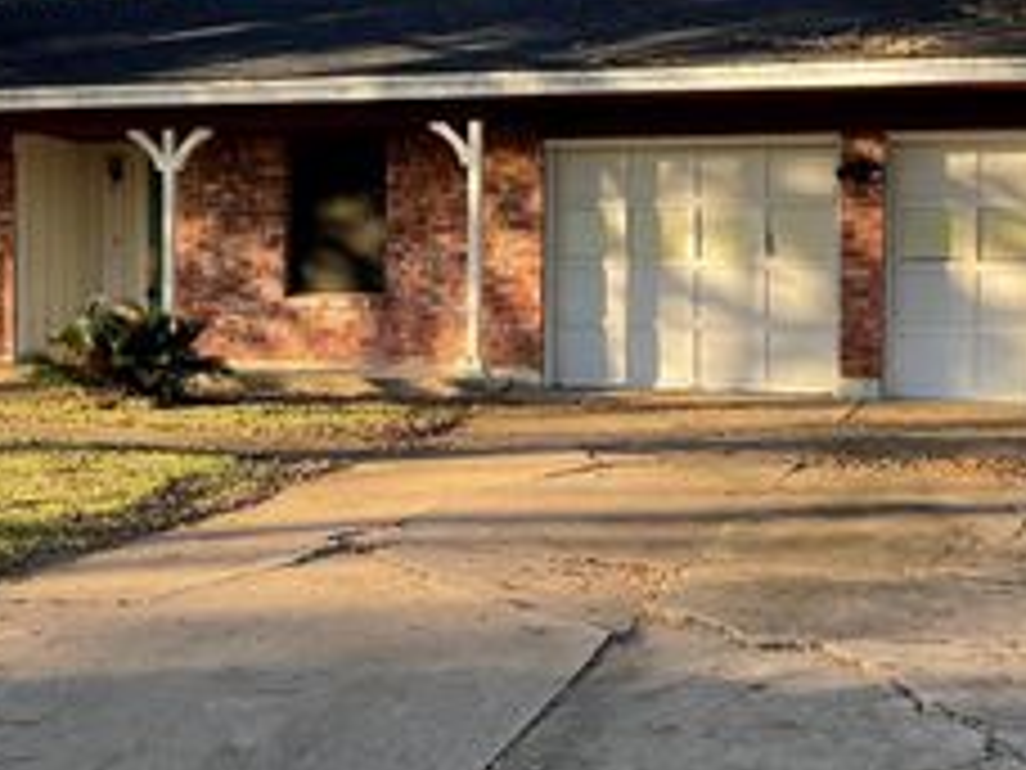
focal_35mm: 57
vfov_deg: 25.7
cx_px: 446
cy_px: 358
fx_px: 1689
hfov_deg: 33.7
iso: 32
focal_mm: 4.2
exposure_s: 1/596
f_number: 1.6
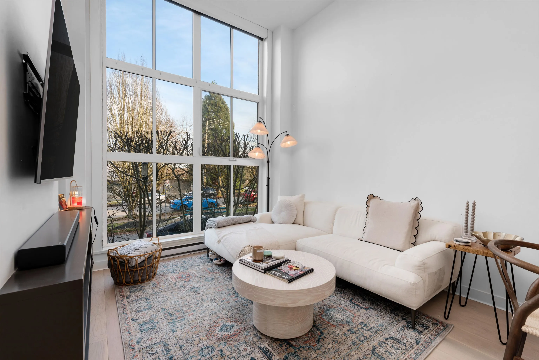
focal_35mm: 16
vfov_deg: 73.8
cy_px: 180
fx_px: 240
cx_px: 270
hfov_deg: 96.7
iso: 200
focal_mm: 16
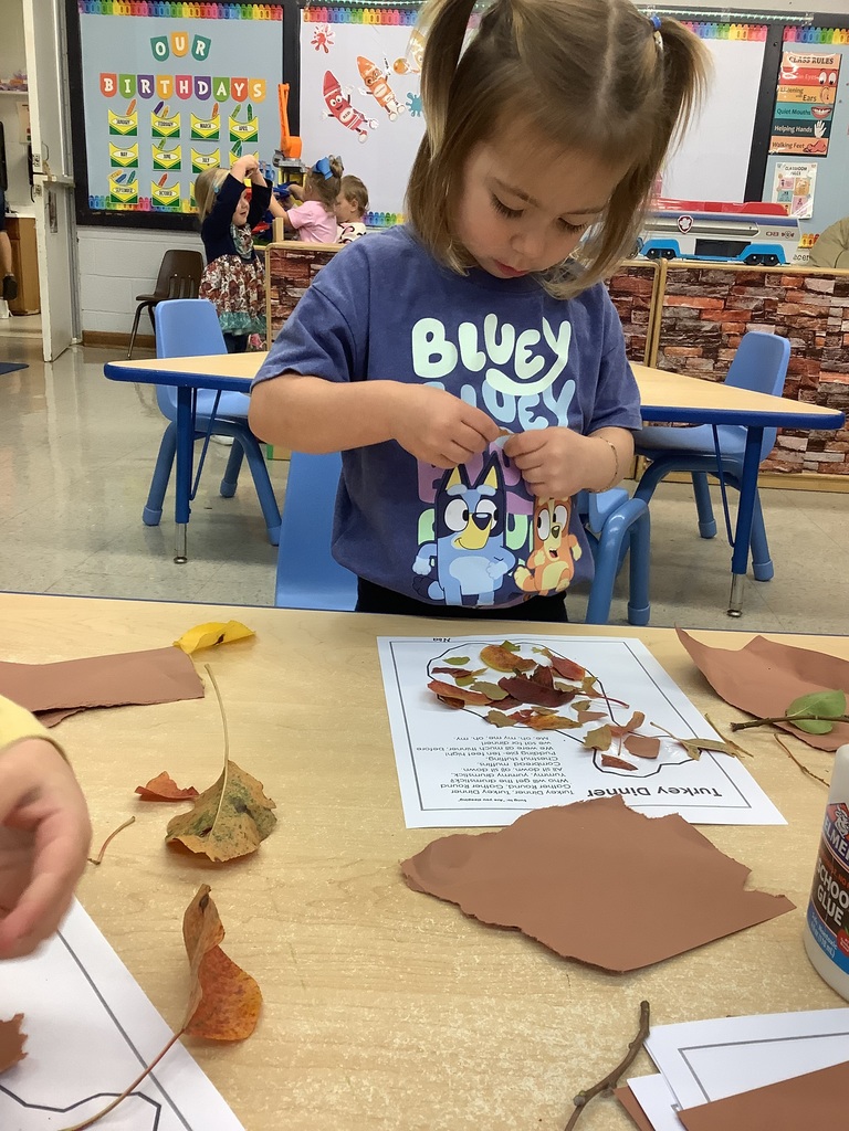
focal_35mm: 31
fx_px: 1014
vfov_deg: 58.4
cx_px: 424
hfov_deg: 45.4
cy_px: 566
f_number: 2.4
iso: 100
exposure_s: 1/60
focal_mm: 3.3
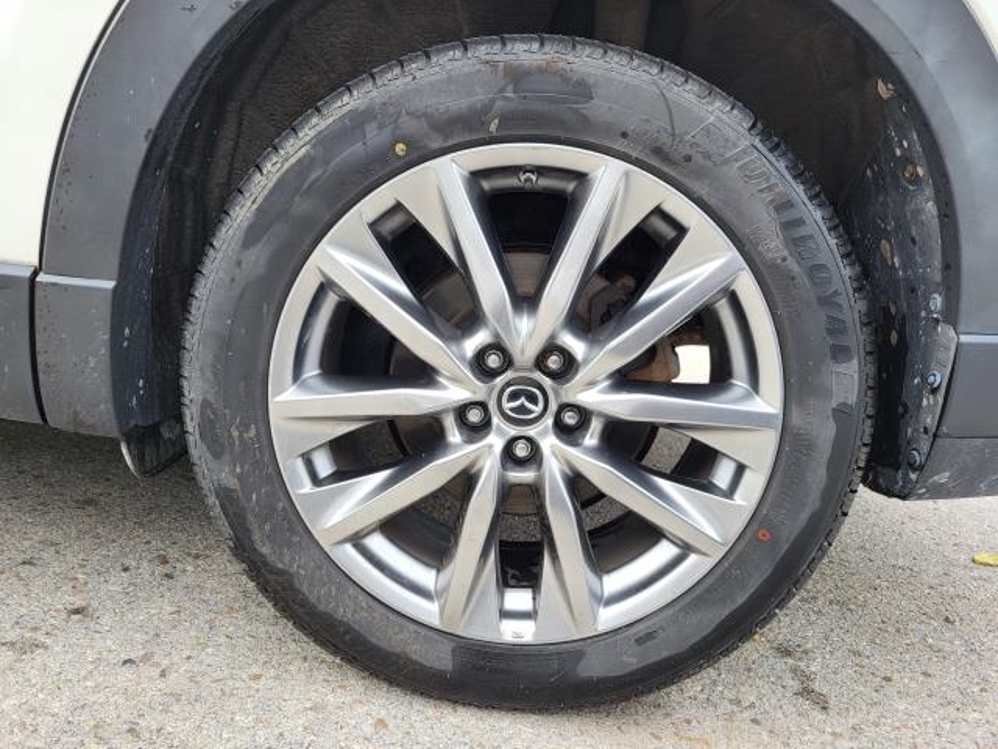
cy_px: 374
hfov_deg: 67.3
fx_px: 750
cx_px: 499
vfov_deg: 53.1
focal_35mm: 26
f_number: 1.8
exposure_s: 1/228
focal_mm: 5.4
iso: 40
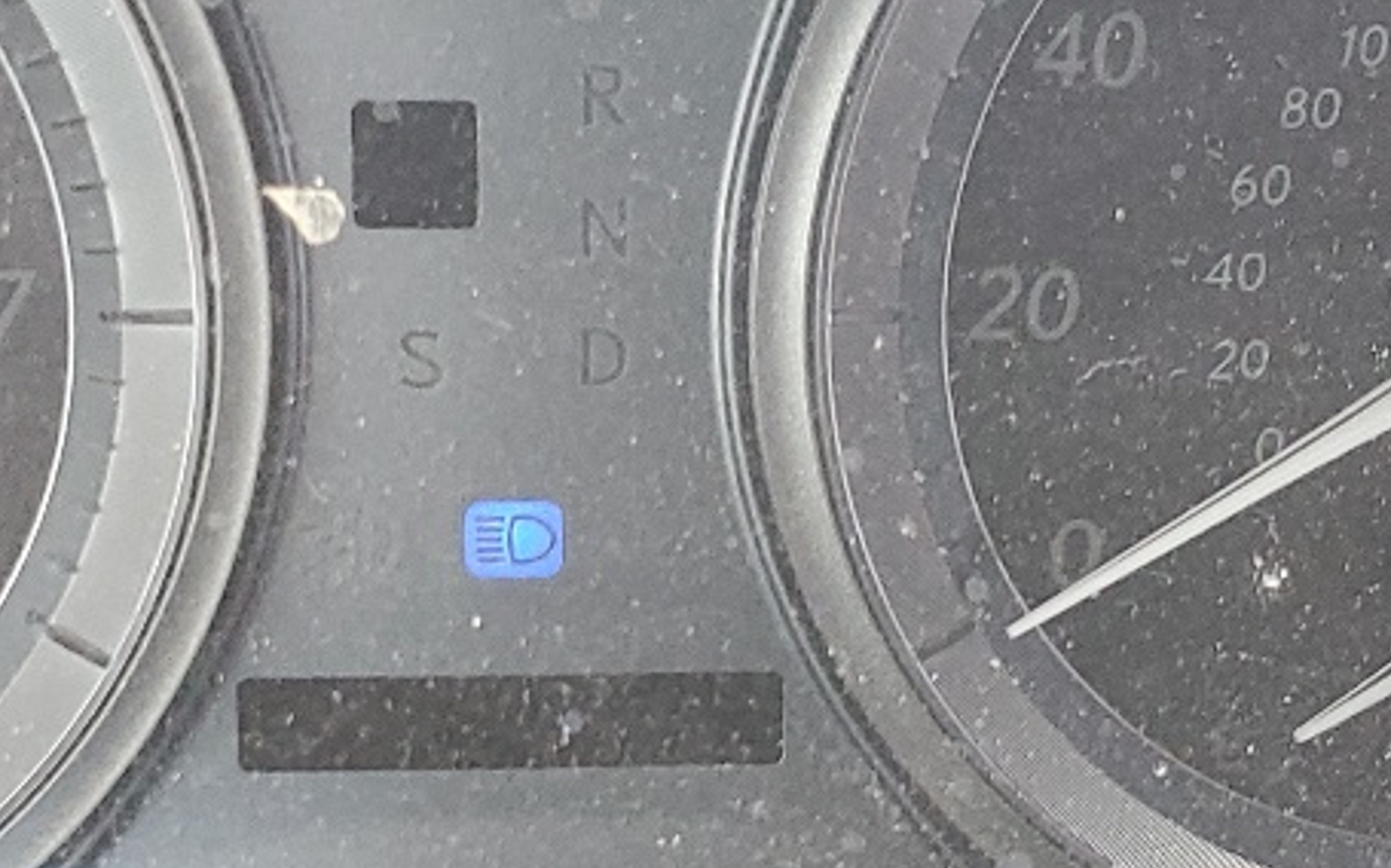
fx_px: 3676
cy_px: 755
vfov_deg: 13.4
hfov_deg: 21.4
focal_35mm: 97
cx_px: 660
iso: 165
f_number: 1.5
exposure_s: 1/60.2
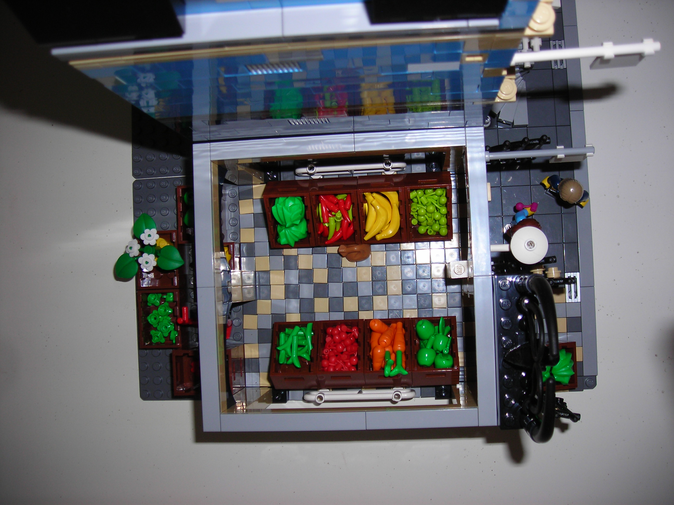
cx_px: 337
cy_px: 252
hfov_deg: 49.0
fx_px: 740
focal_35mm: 38
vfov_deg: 37.7
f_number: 3.2
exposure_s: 1/60.1
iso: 50
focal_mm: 6.3
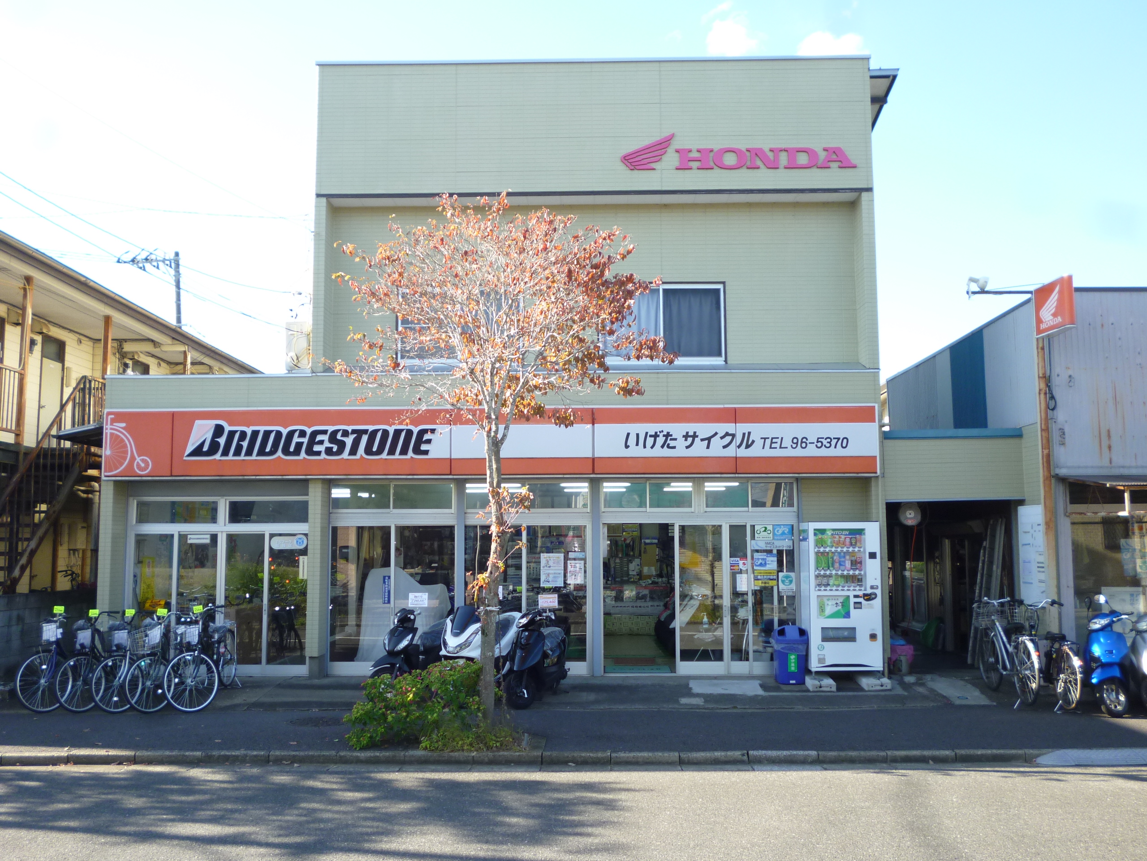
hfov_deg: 56.8
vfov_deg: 44.2
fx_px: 1060
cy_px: 430
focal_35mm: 32
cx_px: 574
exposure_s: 1/160
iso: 100
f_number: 3.3
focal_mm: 5.7
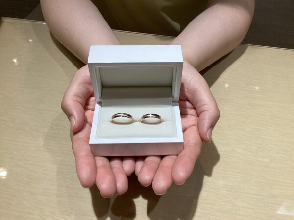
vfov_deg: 45.4
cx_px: 147
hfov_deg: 58.4
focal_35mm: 31
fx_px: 263
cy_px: 110
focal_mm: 3.3
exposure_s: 1/120
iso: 50
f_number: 2.4
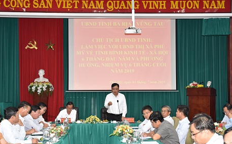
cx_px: 111
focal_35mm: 65
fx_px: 411
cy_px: 80
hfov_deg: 31.5
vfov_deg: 20.0
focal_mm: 32
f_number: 5.6
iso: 1250
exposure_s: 1/80
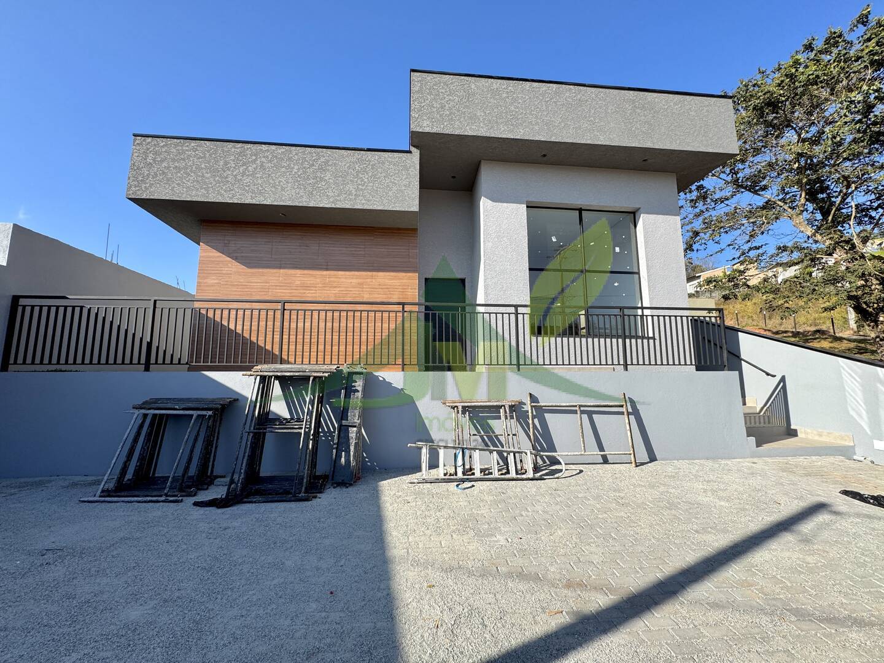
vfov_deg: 85.7
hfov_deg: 102.1
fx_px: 358
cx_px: 442
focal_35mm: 14
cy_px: 332
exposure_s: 1/1395
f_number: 2.2
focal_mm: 2.22
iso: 50
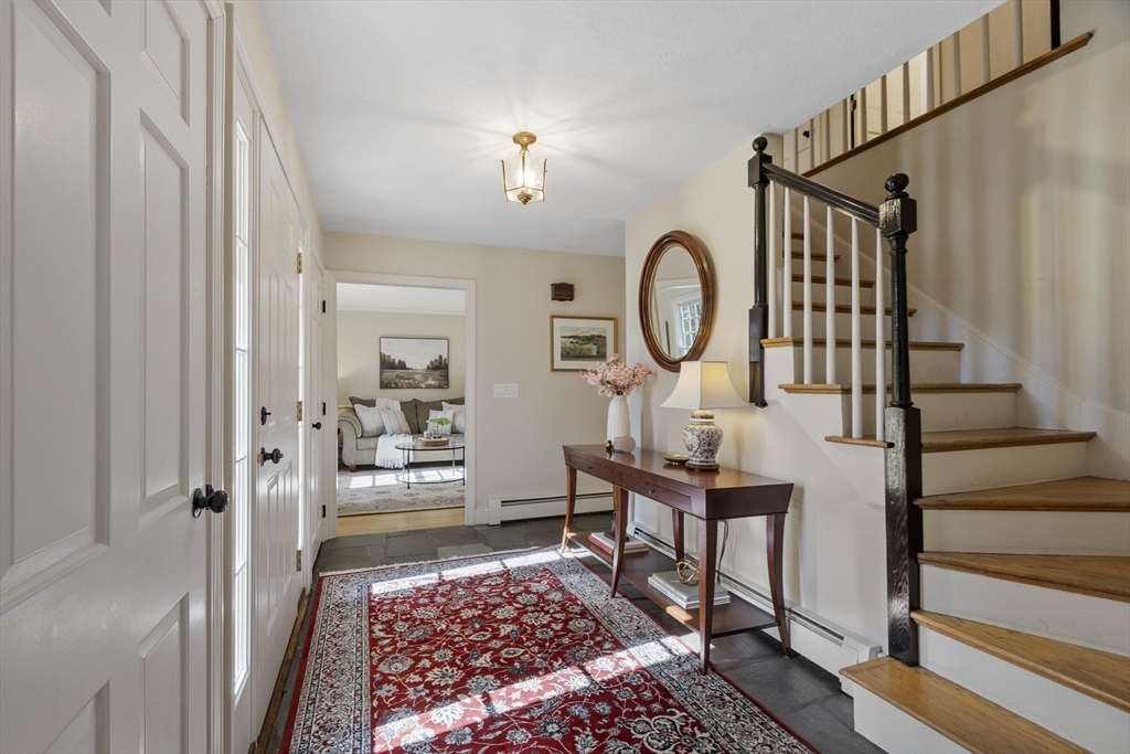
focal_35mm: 15
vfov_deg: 77.3
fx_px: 471
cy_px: 377
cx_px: 565
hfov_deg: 100.4
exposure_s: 1/3
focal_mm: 10
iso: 320
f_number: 8
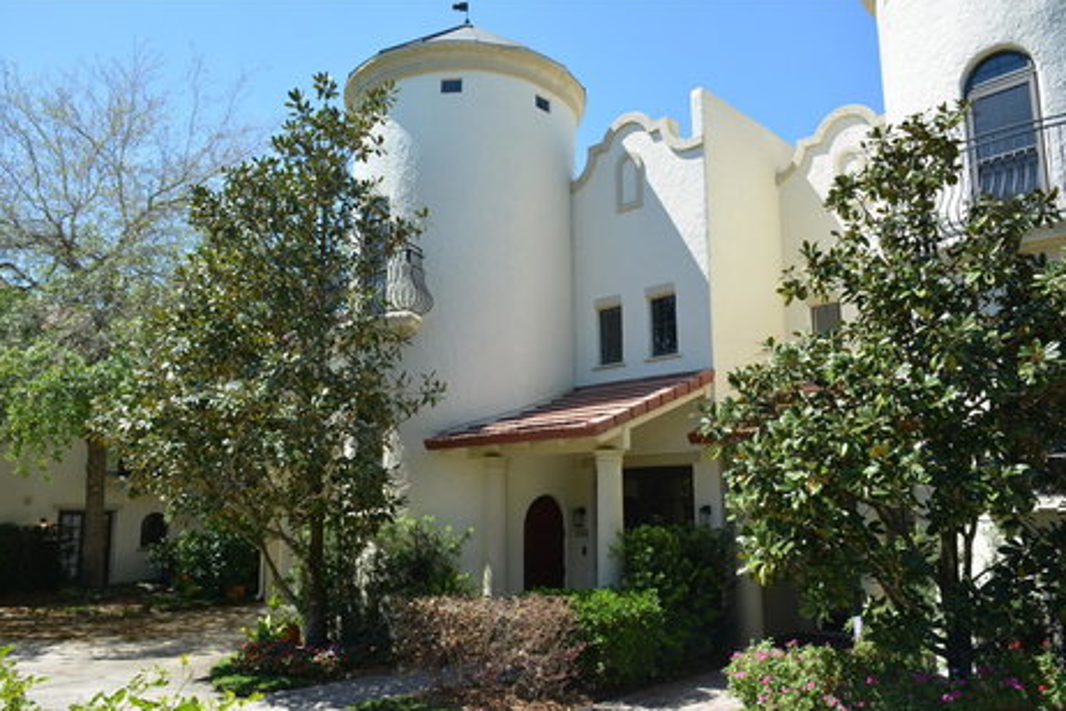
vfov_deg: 46.4
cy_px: 367
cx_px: 532
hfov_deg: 65.5
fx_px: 829
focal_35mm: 28
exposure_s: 1/250
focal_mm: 18
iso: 140
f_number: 8
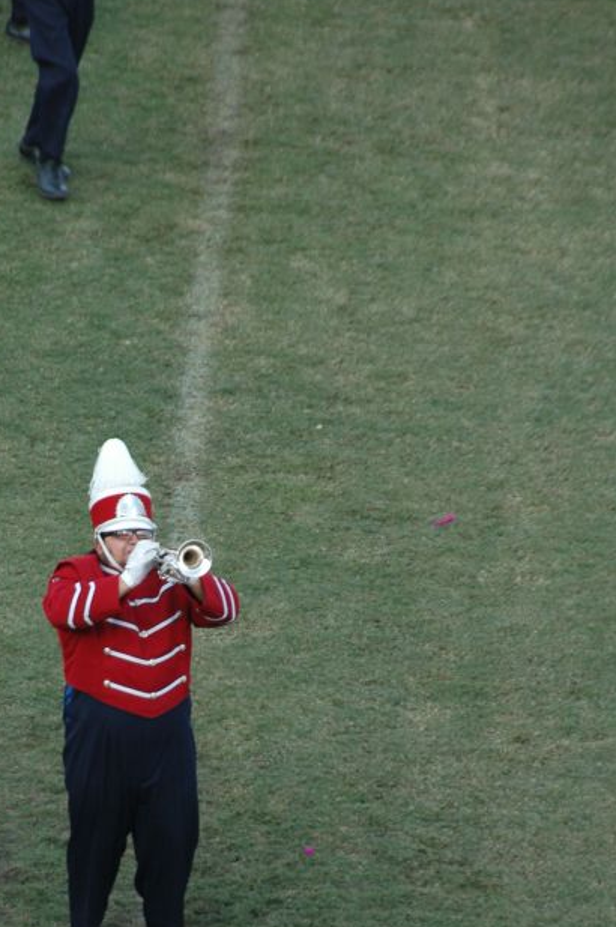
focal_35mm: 498
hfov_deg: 2.8
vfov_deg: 4.1
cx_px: 132
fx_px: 12810
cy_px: 608
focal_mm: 200
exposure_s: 1/100
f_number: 5.6
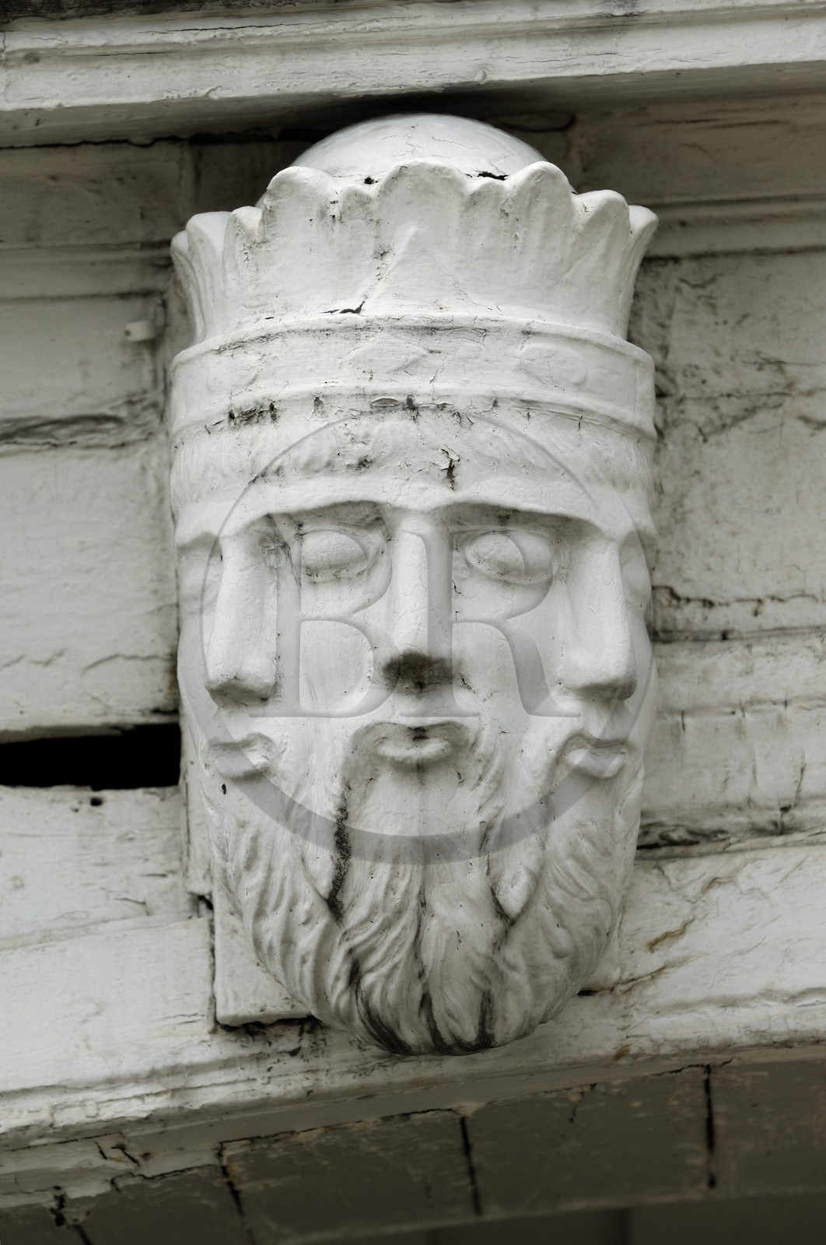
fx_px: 7249
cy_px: 622
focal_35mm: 210
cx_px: 413
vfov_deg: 9.8
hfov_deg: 6.5
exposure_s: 1/400
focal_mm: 140
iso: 100
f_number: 4
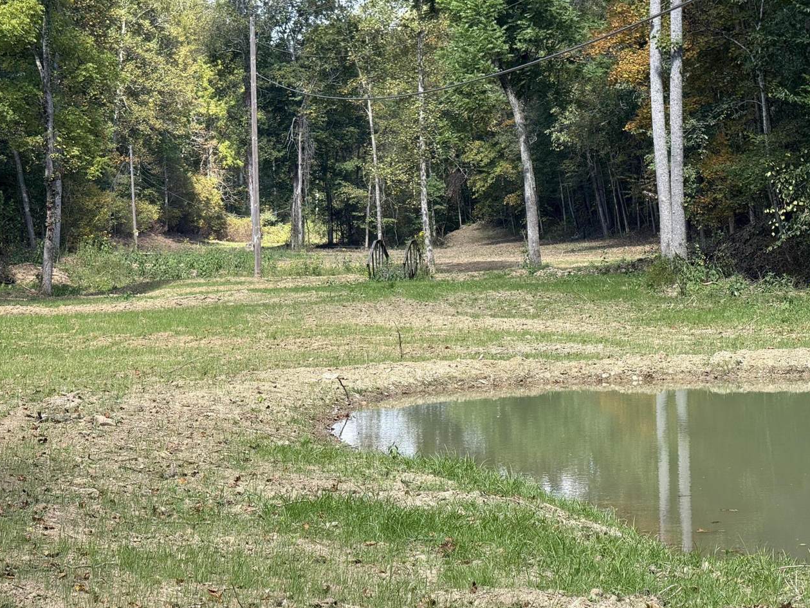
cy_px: 309
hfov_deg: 16.2
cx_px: 404
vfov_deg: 12.1
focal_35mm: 122
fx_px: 2854
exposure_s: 1/423
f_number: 2.8
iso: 64
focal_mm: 15.66
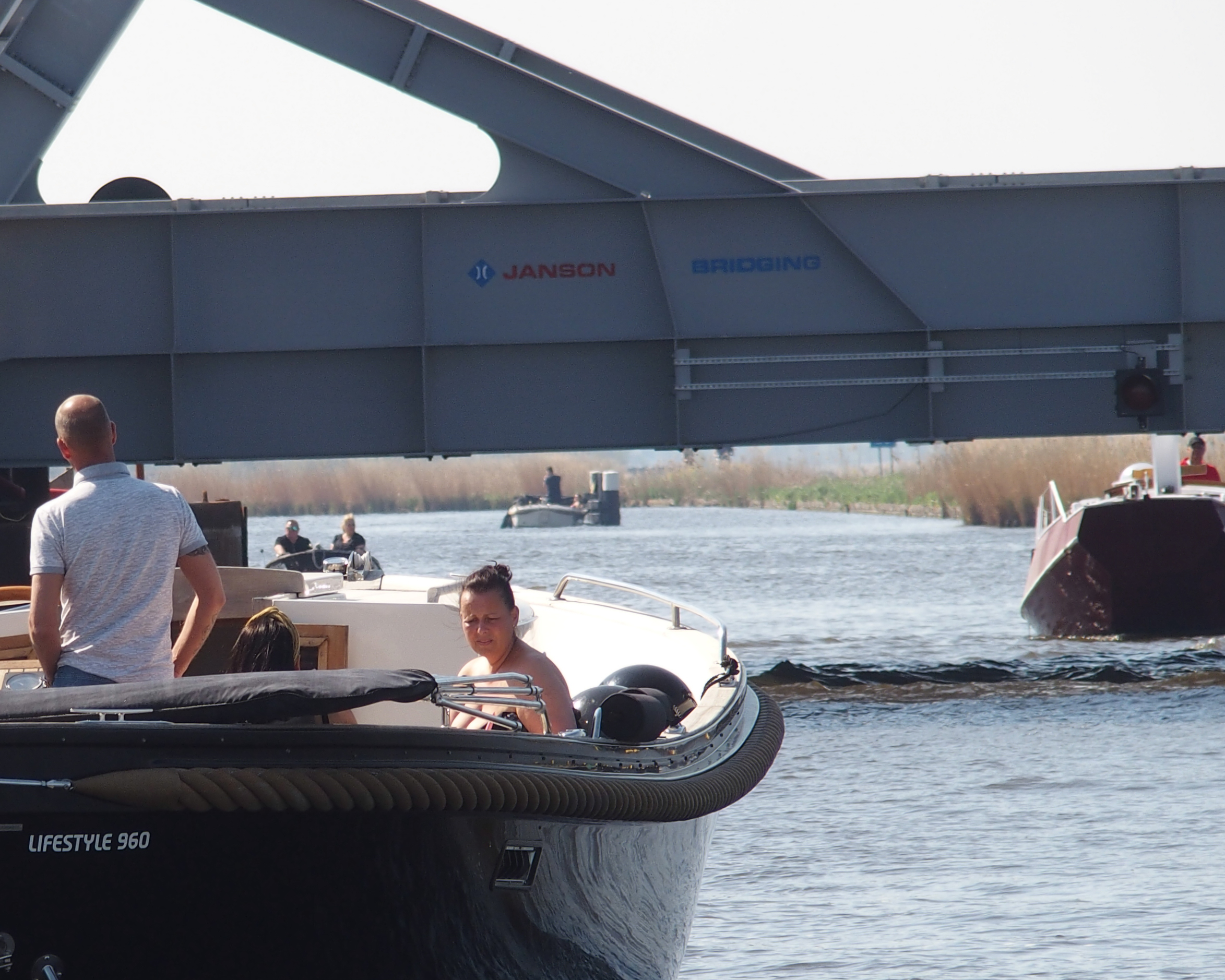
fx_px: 17948
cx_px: 192
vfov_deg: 3.1
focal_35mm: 495
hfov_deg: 3.9
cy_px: 602
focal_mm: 64.3
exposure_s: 1/500
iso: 100
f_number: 4.5
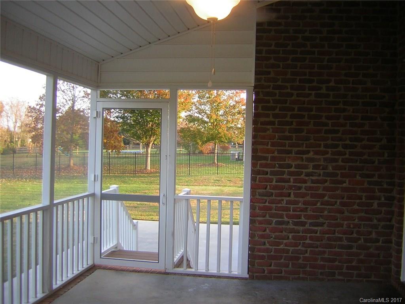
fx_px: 421
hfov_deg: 51.4
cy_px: 152
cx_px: 202
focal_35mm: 36
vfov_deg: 39.7
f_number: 2.6
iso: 50
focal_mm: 4.7
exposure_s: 1/56
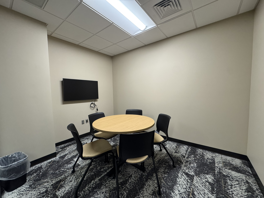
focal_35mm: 14
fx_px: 107
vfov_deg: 85.7
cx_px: 132
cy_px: 99
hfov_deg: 102.1
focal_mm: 2.22
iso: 320
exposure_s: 1/120
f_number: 2.2
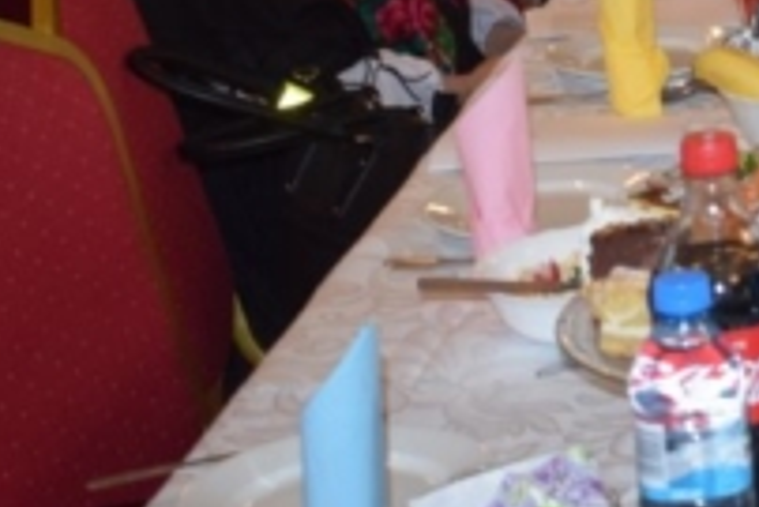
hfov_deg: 14.6
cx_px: 1052
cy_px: -148
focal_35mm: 133
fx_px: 2806
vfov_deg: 10.1
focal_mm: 28
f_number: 4.5
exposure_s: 1/80
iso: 800
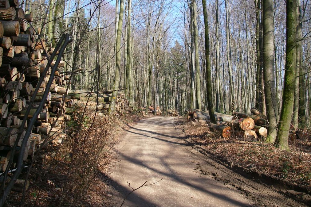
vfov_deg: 33.4
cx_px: 154
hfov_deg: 48.5
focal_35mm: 40
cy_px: 101
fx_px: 346
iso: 64
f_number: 3.3
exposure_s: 1/200
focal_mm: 6.3
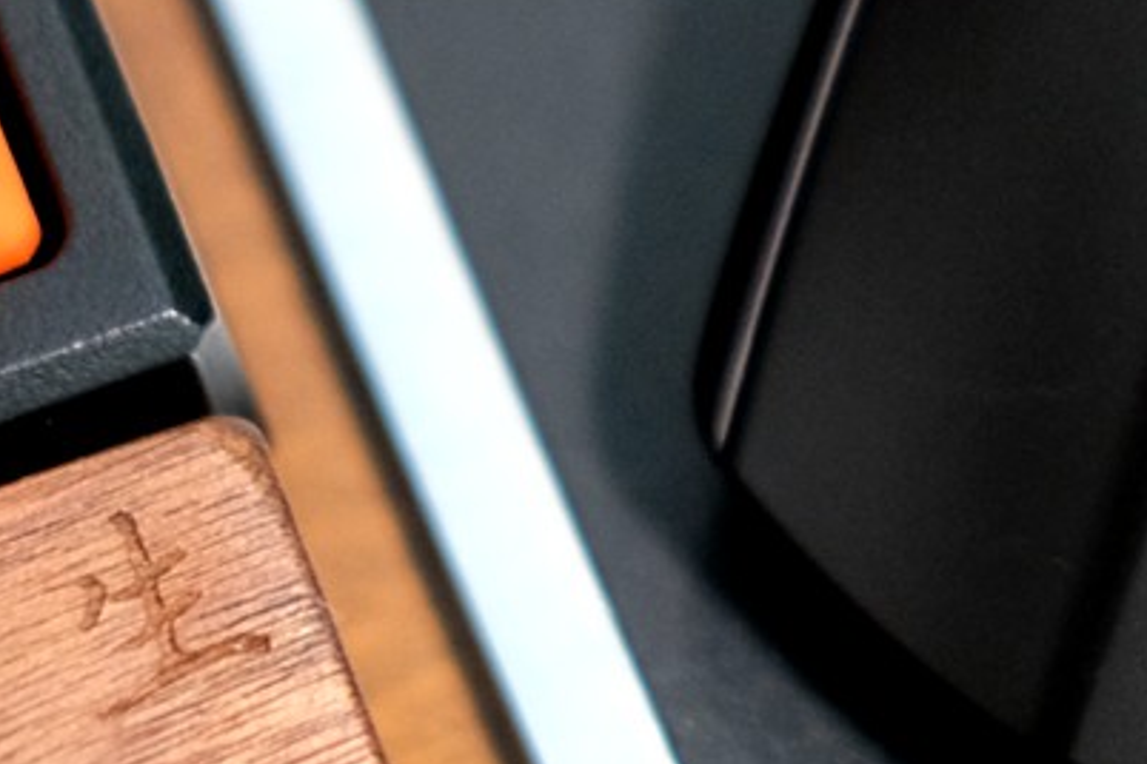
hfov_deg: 11.3
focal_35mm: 178
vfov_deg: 7.7
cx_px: 1487
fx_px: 5671
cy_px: 11
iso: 2000
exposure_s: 1/60
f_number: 2
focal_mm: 35
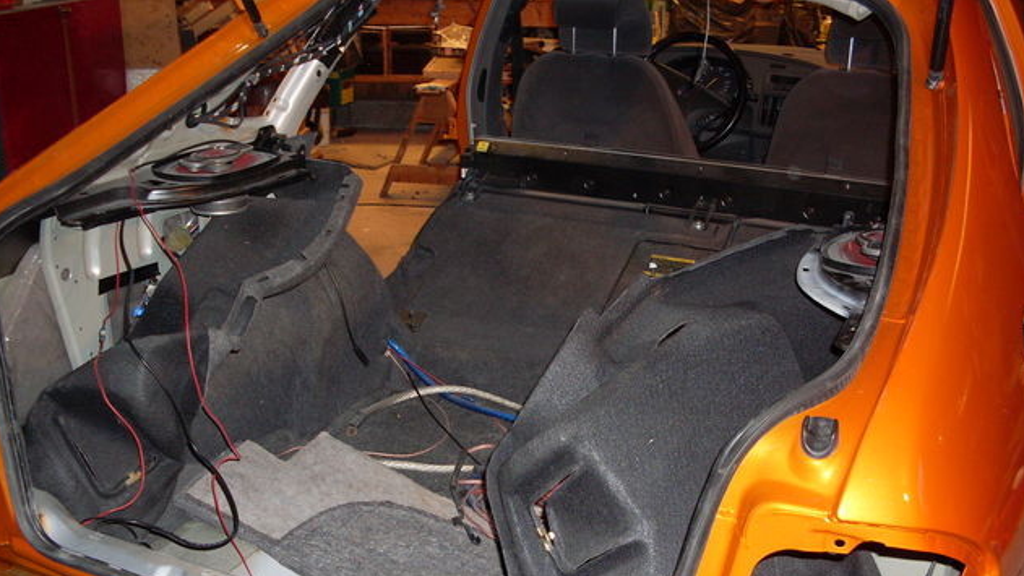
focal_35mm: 42
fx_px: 1140
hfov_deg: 48.4
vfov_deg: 28.2
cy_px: 375
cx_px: 513
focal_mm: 6.3
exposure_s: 1/45
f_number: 2.8
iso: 120
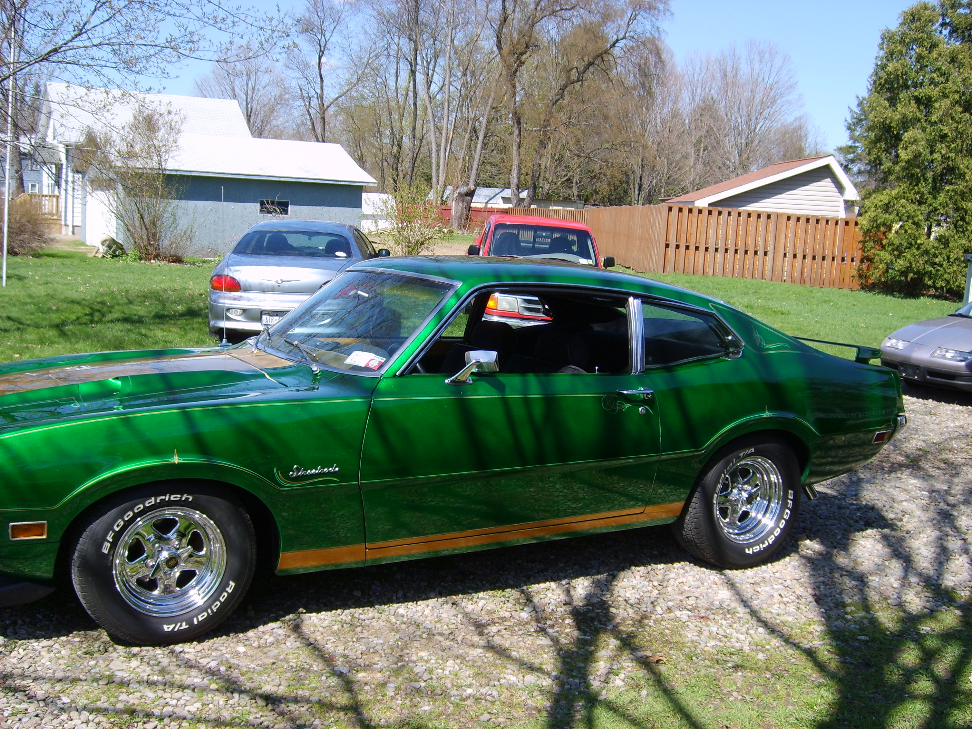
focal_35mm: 35
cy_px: 364
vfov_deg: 40.7
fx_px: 983
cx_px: 486
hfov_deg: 52.6
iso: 50
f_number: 2.8
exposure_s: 1/500
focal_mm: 5.8
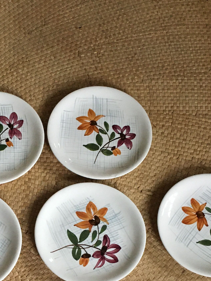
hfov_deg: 20.9
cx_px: 26
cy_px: 255
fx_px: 561
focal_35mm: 69
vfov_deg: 27.1
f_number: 2.2
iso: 200
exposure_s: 1/25
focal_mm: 4.15
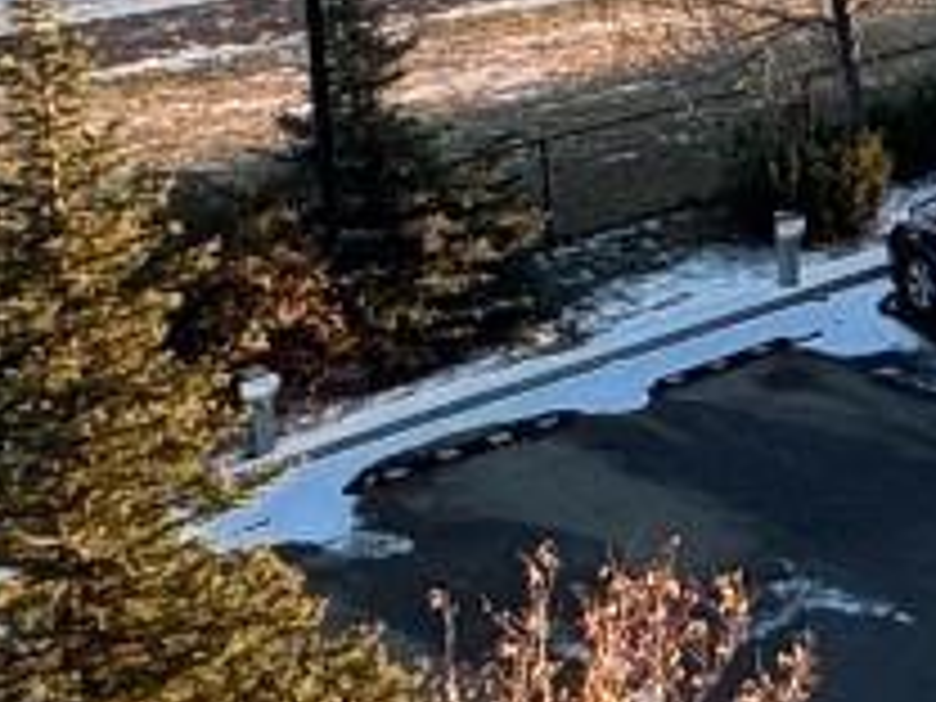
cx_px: 1818
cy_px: -288
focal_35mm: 97
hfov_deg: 16.1
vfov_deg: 14.4
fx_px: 2623
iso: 40
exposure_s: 1/713
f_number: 2.2
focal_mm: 2.22
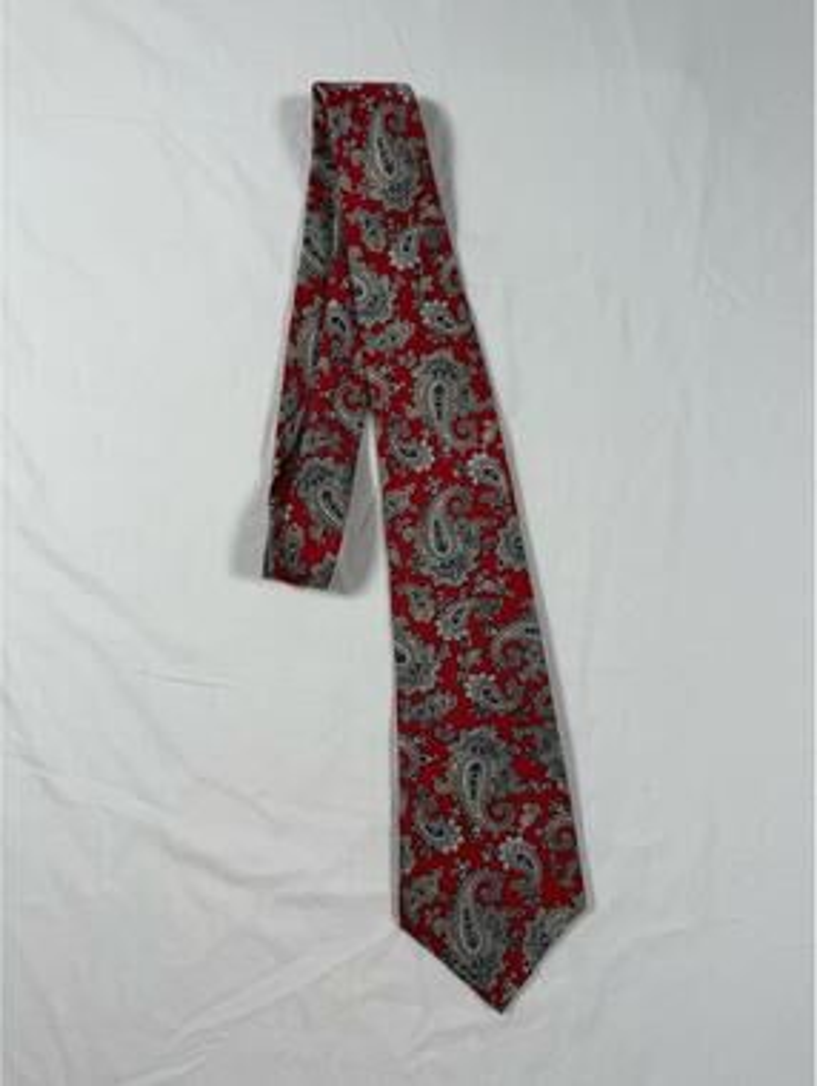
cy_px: 543
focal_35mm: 24
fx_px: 754
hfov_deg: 56.9
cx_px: 408
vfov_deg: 71.5
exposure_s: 1/501
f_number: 1.78
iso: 80
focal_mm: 6.76
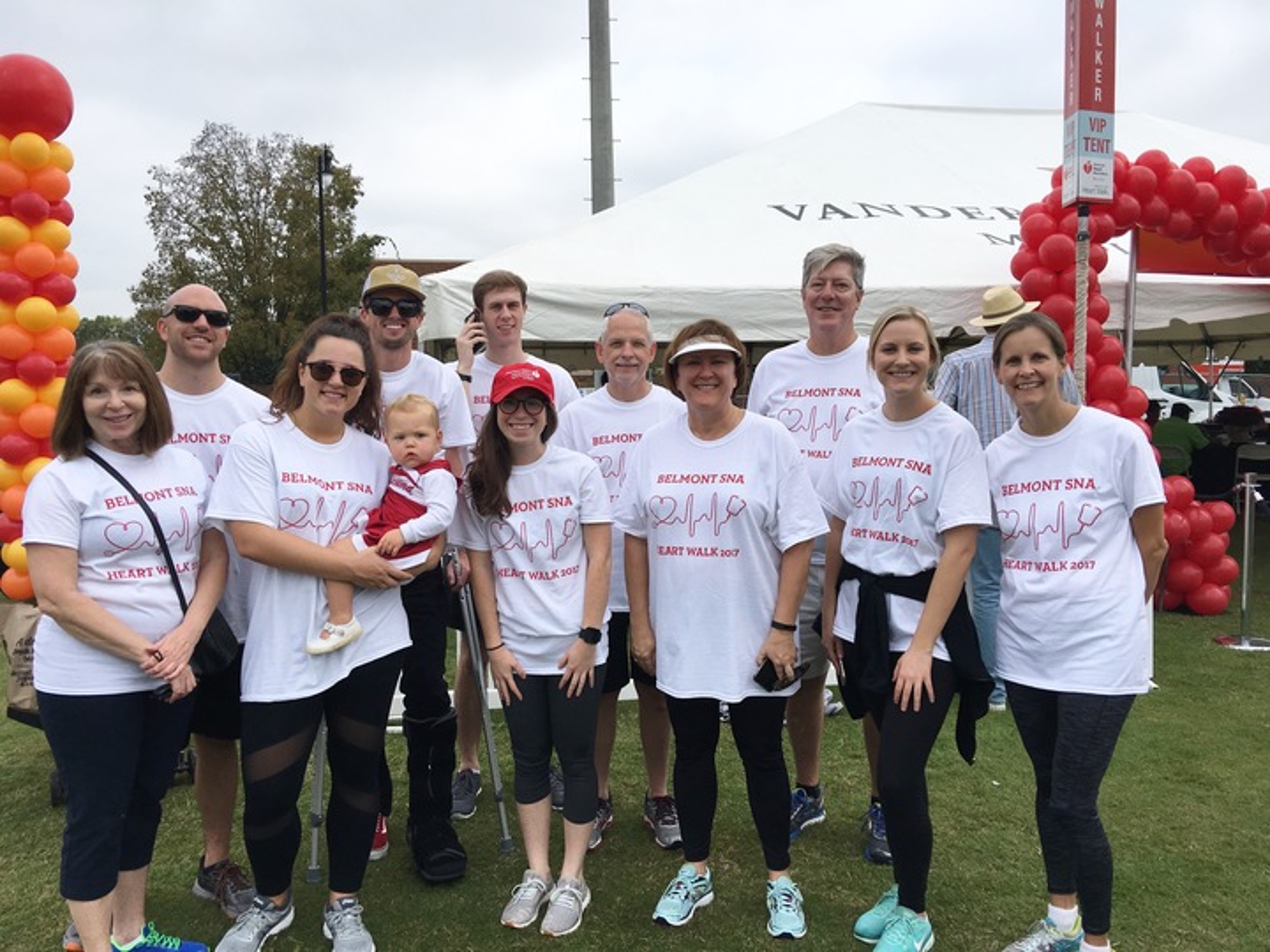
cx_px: 635
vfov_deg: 48.2
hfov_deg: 61.7
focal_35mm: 29
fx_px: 1064
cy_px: 476
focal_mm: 4.15
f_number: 2.2
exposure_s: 1/827
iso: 25
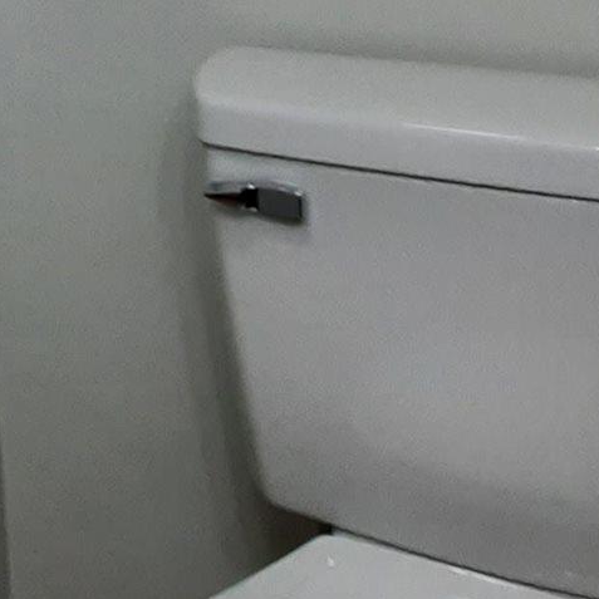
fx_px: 1449
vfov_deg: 19.9
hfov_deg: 16.6
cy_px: -321
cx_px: -648
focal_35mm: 74
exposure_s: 1/40
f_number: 2.2
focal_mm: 1.74
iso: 80
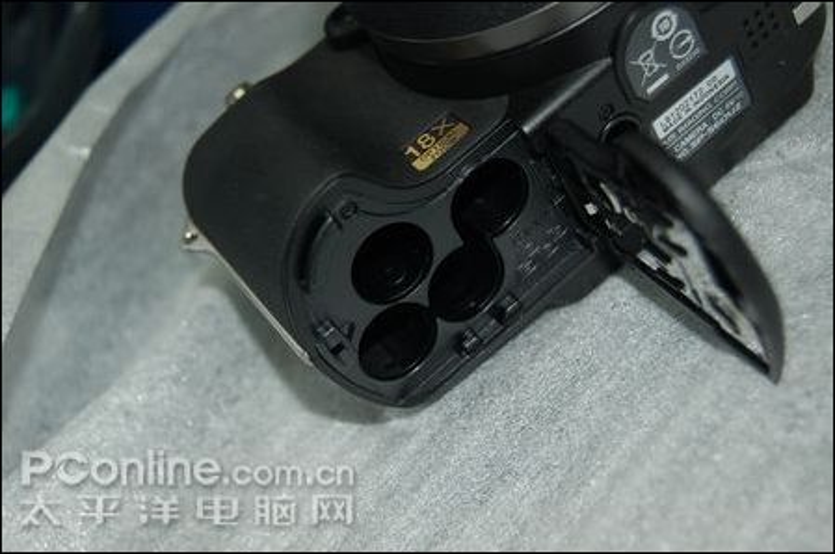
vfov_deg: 22.6
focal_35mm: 60
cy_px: 277
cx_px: 418
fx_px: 1390
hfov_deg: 33.4
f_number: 5
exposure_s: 1/60
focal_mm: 40
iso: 400
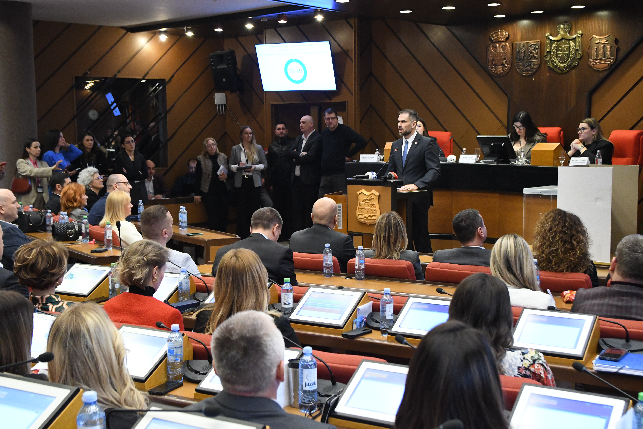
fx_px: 857
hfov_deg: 41.1
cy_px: 214
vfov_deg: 28.1
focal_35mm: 48
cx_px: 322
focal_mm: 32
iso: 5000
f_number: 4
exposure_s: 1/160
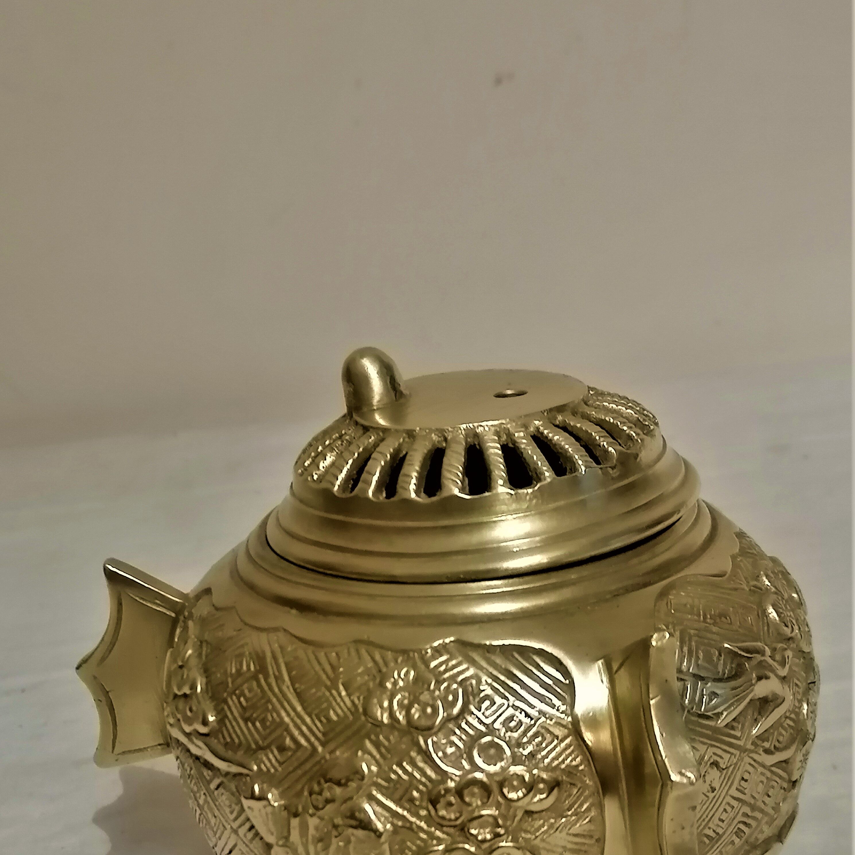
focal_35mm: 64
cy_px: 527
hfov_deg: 26.9
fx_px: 1788
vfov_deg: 26.8
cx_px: 426
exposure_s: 1/33.3
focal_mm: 5.4
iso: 250
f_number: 1.8
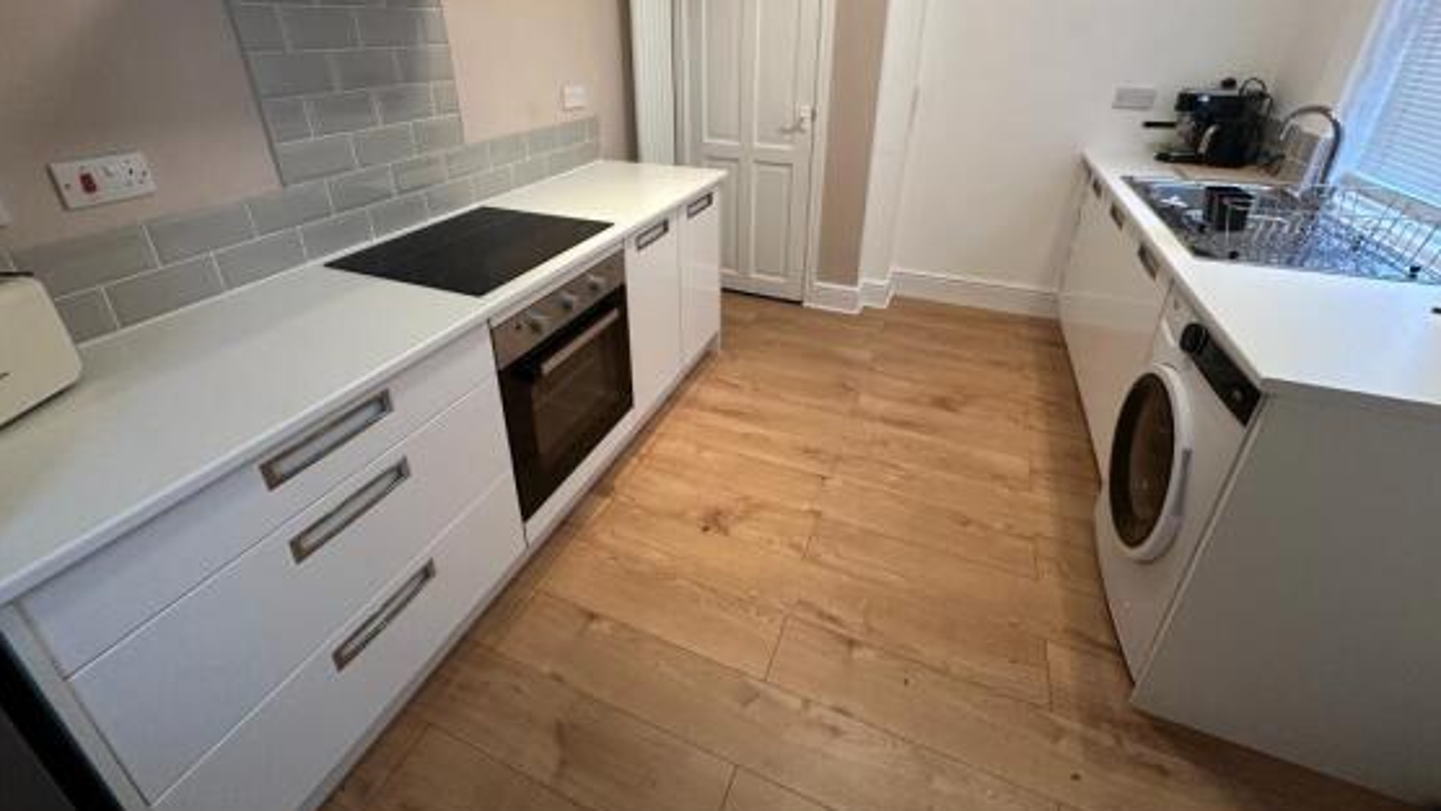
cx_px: 706
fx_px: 611
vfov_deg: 65.9
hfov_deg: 99.3
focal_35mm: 16
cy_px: 294
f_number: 2.2
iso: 320
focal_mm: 2.22
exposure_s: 1/50
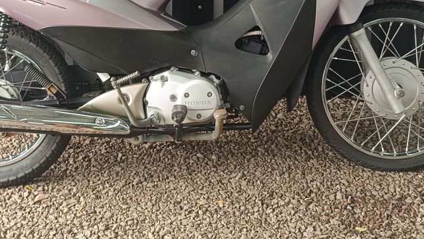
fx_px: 675
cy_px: 25
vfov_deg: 19.7
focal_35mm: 60
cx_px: 184
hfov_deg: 34.8
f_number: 1.5
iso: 414
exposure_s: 1/121
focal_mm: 4.94
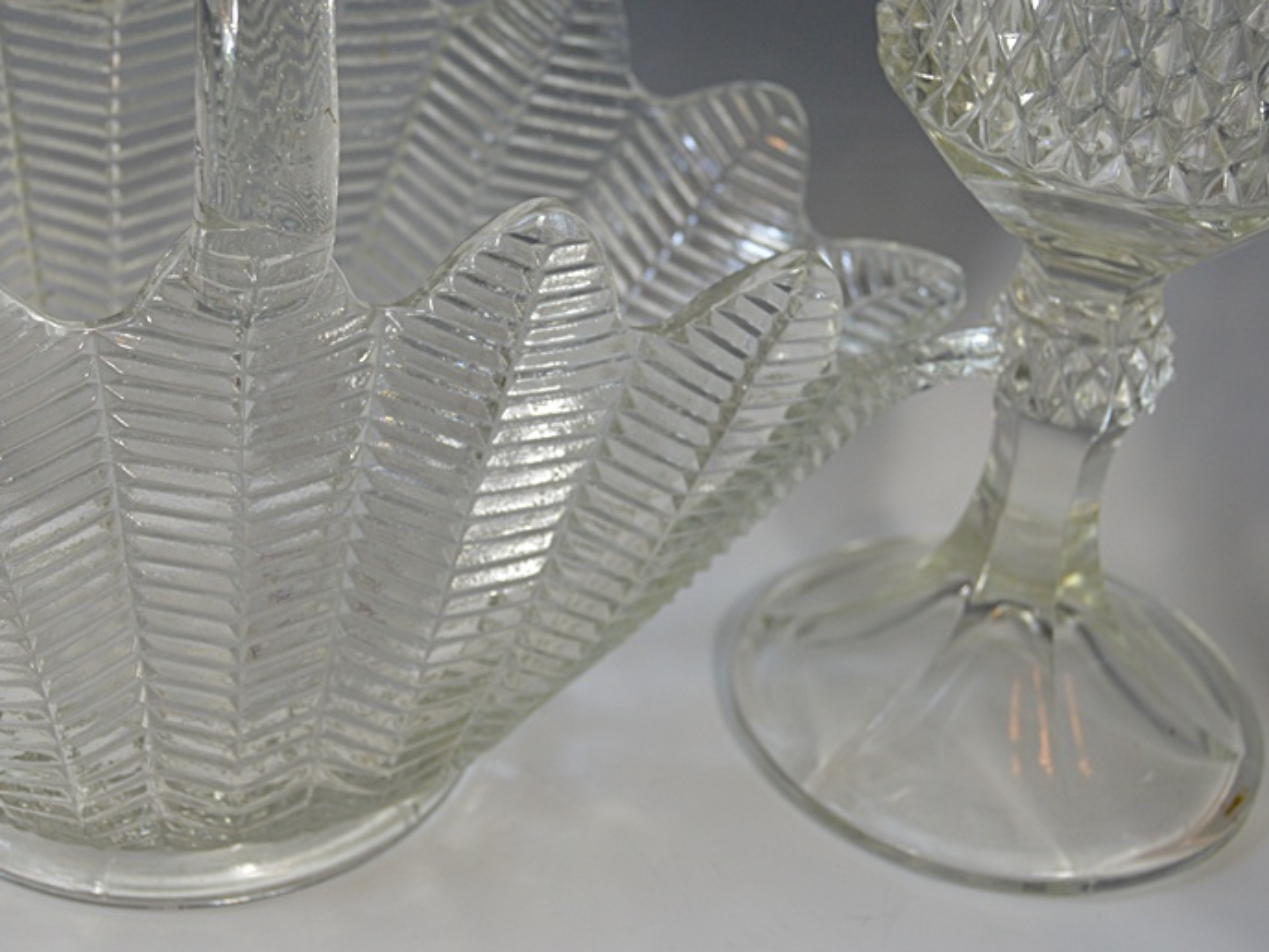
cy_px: 355
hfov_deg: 28.9
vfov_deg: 21.9
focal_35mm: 67
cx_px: 516
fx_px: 2456
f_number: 5
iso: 400
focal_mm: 32
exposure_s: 1/100
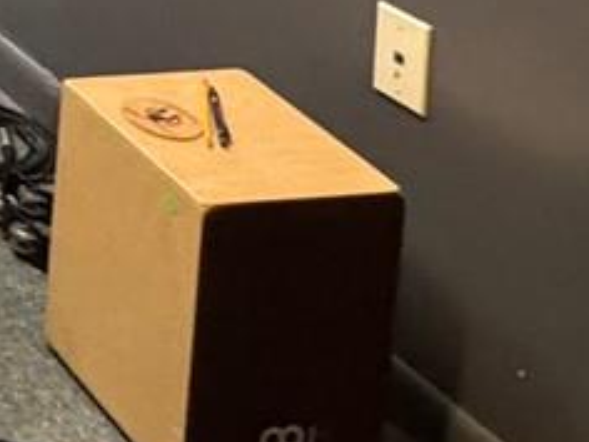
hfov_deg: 14.8
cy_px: -632
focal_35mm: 95
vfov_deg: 12.2
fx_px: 1616
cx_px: -741
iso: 320
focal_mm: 2.22
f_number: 2.2
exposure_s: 1/60
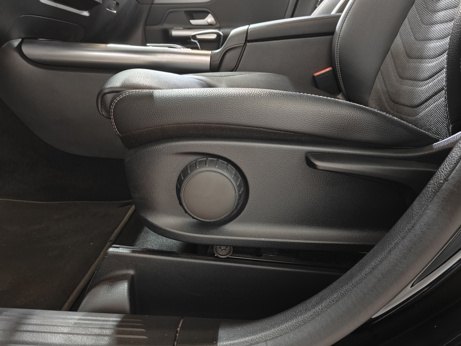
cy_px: 173
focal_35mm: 25
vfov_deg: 54.9
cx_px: 230
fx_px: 333
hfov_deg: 69.4
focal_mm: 5.59
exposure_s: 1/20
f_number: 1.8
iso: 1600
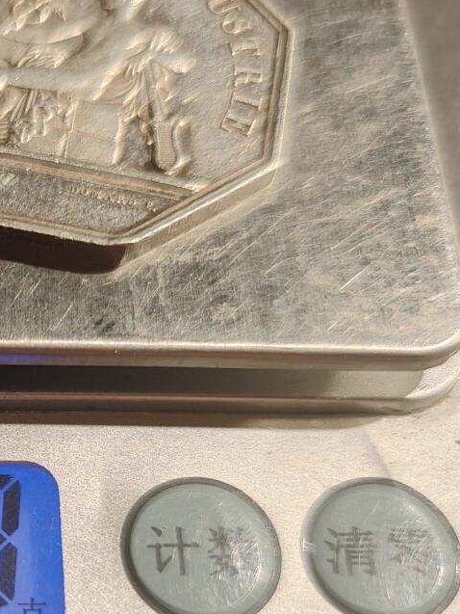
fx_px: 1151
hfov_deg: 20.7
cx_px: -129
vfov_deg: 29.5
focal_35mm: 65
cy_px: 424
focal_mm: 6.06
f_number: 1.6
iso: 250
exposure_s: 1/200
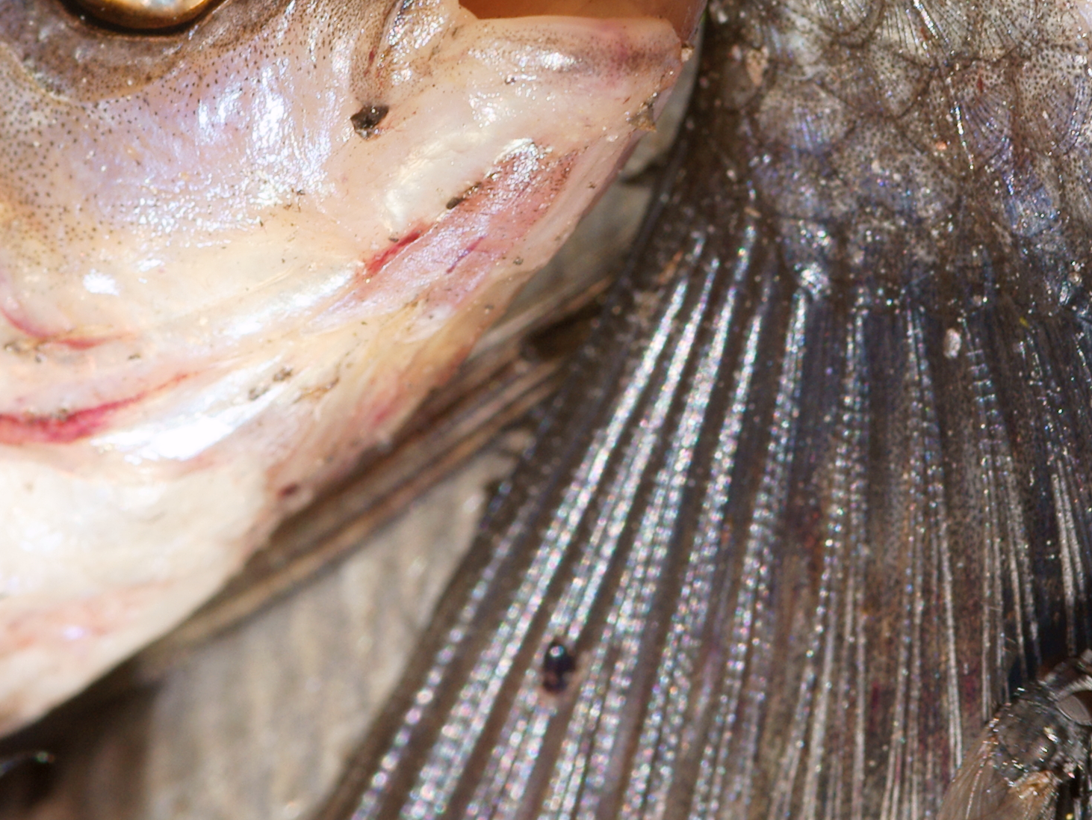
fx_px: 13958
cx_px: 791
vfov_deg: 3.4
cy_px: -93
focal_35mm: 442
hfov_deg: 4.5
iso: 200
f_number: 11
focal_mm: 105
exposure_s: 1/320
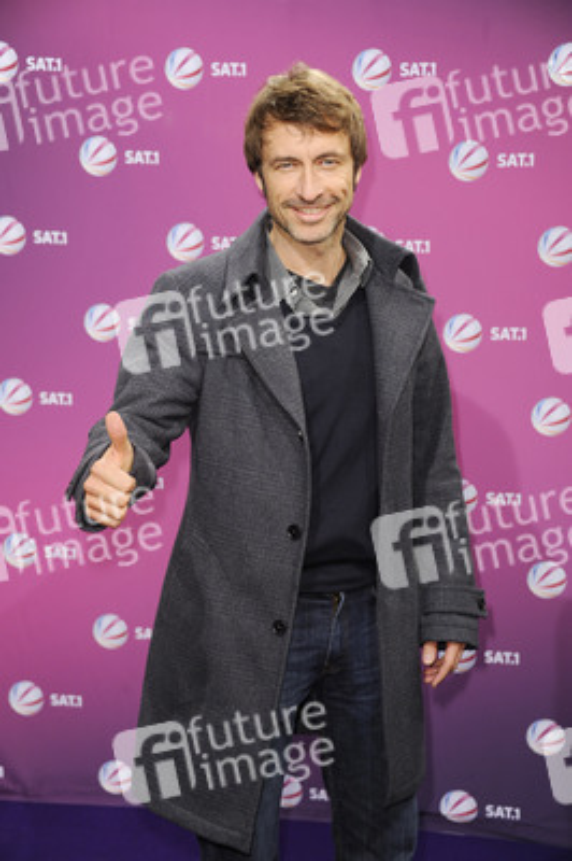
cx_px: 286
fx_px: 1671
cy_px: 430
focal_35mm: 70
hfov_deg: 19.4
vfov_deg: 28.9
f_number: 5.6
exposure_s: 1/160
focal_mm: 70
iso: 800
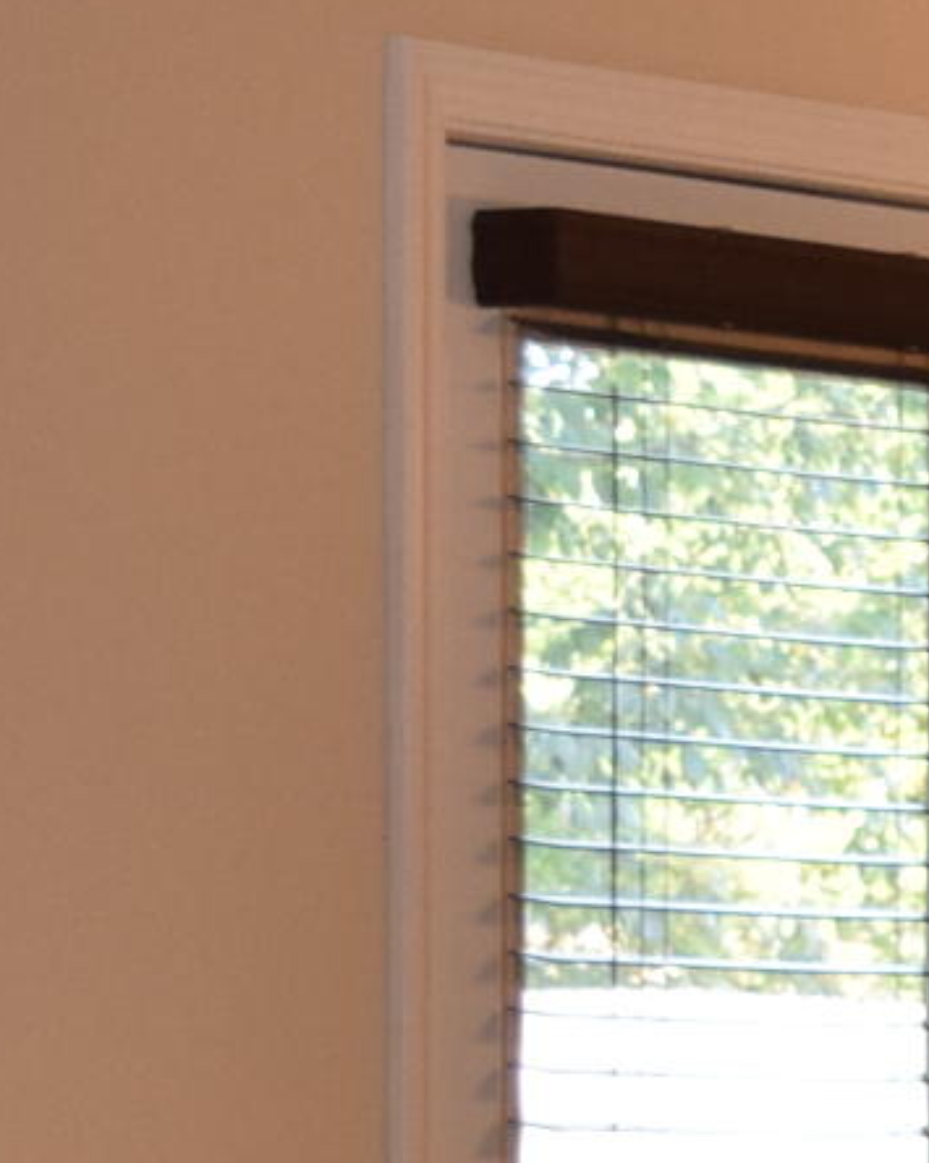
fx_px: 9460
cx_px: 3334
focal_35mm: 275
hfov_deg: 5.1
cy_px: 1980
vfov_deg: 6.9
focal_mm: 29
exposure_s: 1/125
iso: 800
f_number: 5.6
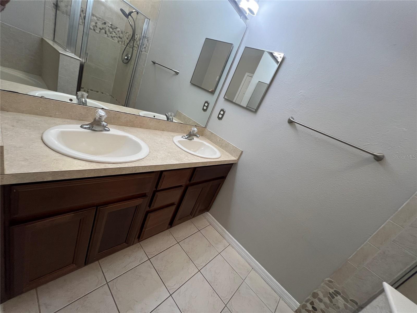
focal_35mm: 13
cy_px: 156
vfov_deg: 89.9
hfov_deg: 106.2
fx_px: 157
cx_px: 208
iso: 200
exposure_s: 1/120
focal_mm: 1.57
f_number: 1.8
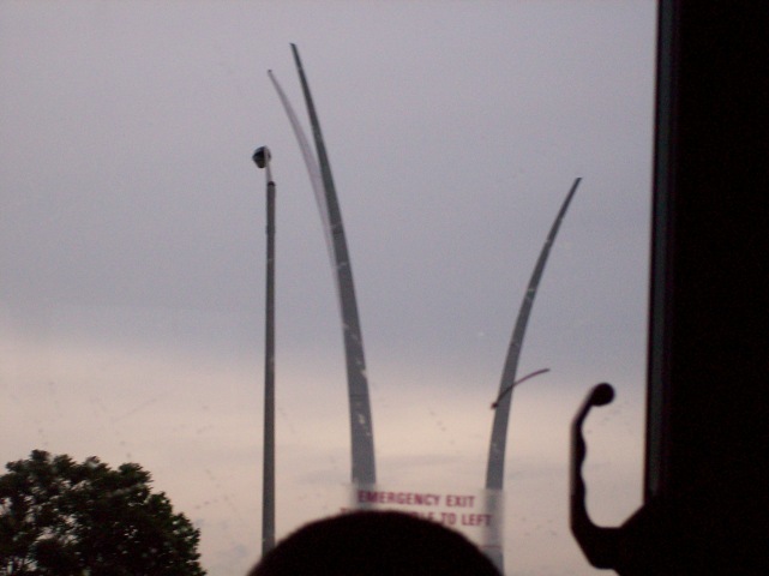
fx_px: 2398
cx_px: 384
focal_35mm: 108
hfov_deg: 18.2
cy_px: 288
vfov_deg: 13.7
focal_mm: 18
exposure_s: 1/97.7
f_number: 4.8
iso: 160
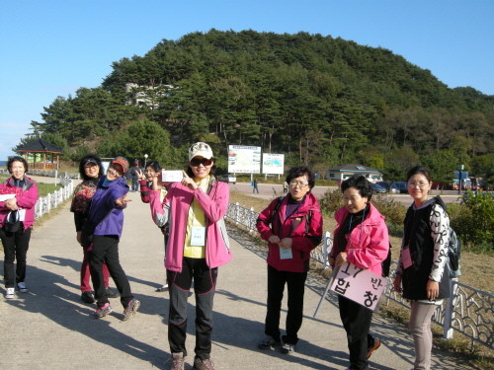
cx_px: 247
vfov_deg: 40.7
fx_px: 499
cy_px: 185
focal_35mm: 35
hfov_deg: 52.6
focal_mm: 7.5
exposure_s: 1/230
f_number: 5.4
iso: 64
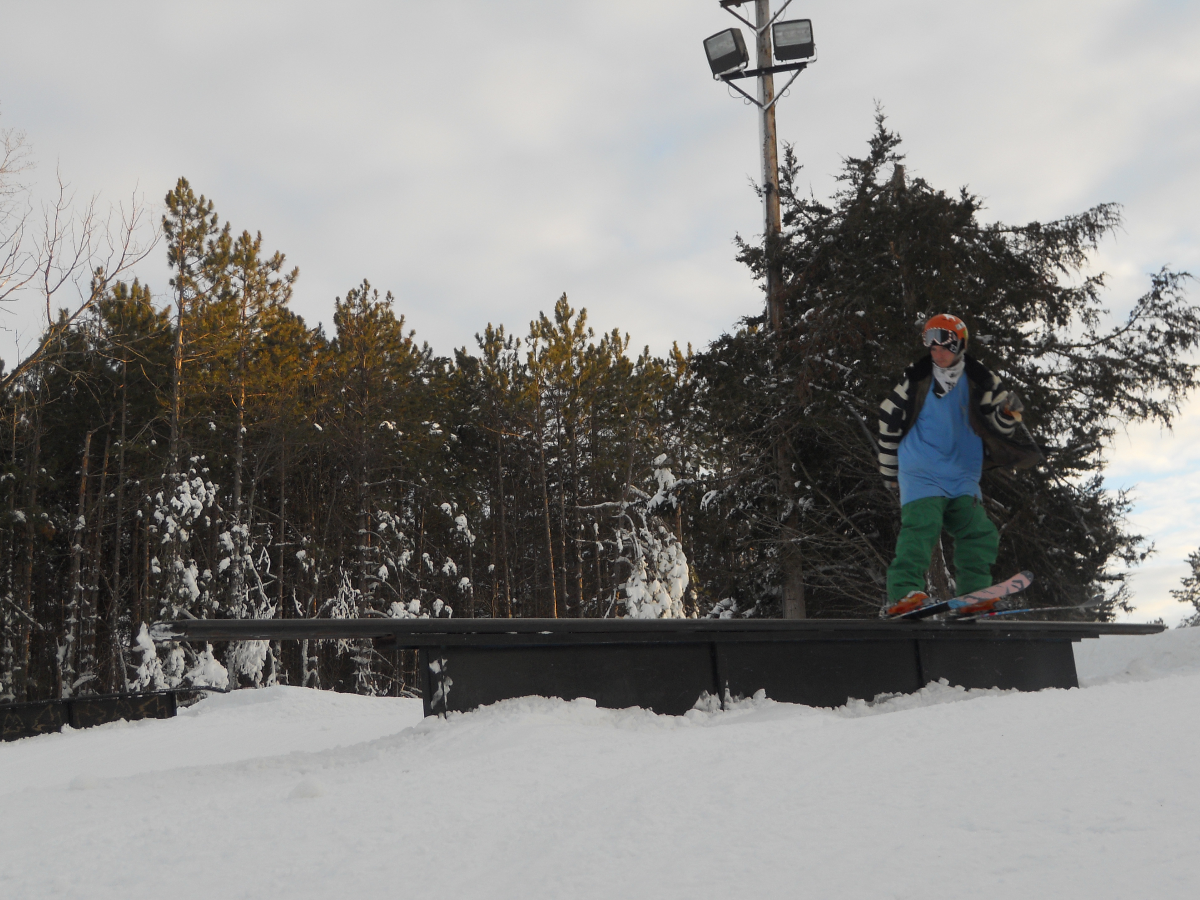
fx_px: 1664
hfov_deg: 39.7
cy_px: 465
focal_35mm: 48
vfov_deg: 30.3
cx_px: 612
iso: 80
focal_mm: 8.3
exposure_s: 1/250
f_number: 3.4
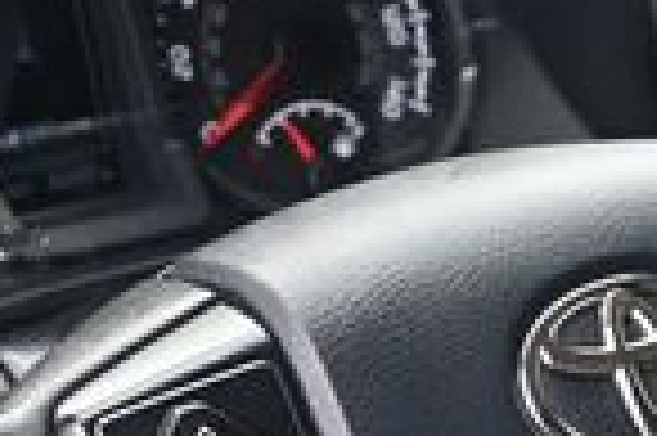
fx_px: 3117
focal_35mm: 171
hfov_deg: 12.0
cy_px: 427
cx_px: 482
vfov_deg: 8.0
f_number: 4.5
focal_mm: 26
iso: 400
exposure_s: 1/200
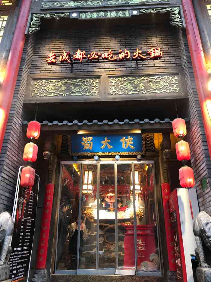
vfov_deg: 63.4
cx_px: 106
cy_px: 141
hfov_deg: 49.8
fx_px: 228
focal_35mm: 28
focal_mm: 3.99
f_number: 1.8
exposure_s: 1/17
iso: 40
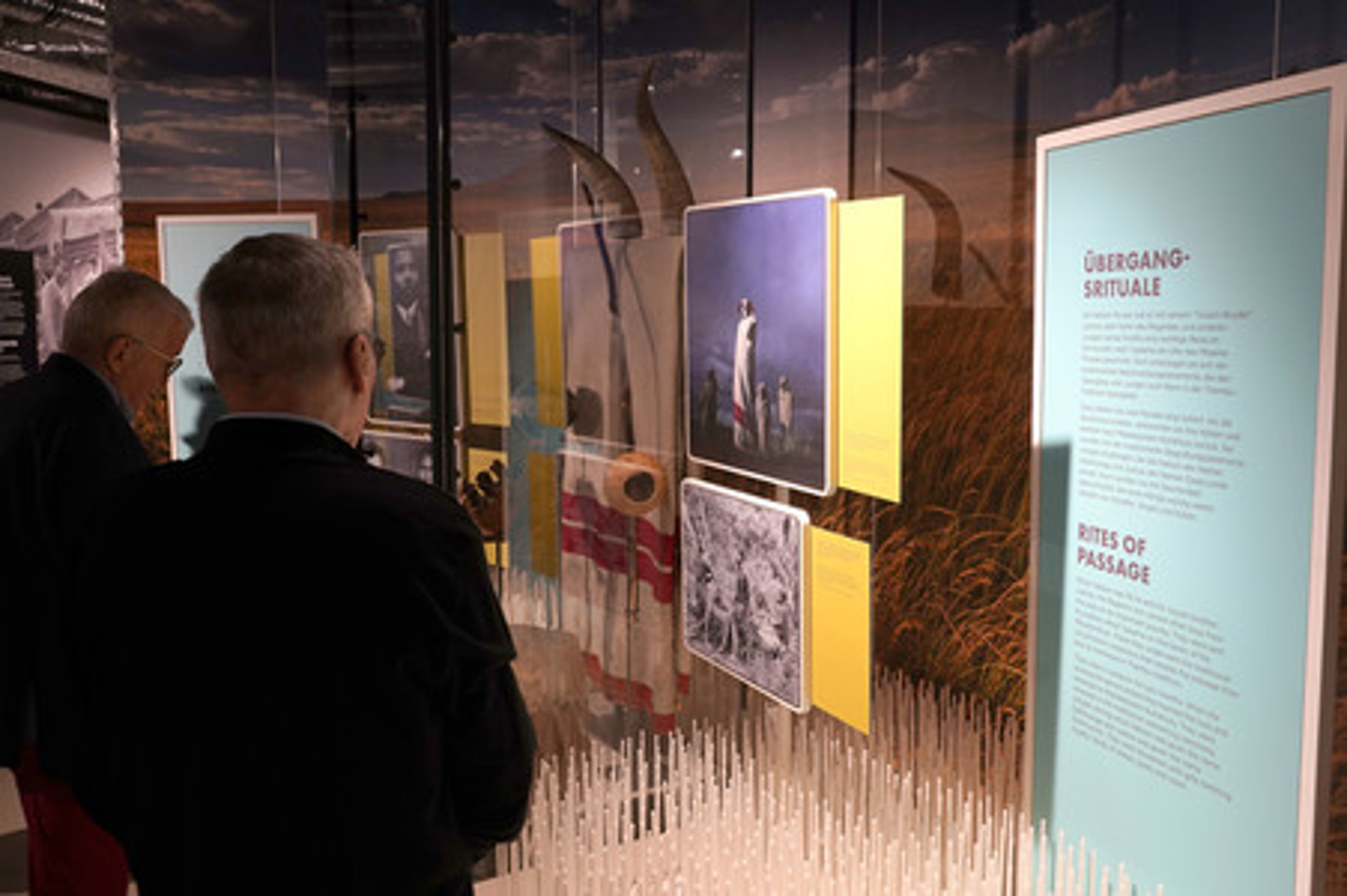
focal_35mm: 29
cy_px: 448
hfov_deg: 63.7
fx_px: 1084
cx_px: 674
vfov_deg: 44.9
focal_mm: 29
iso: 1250
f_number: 7.1
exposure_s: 1/125
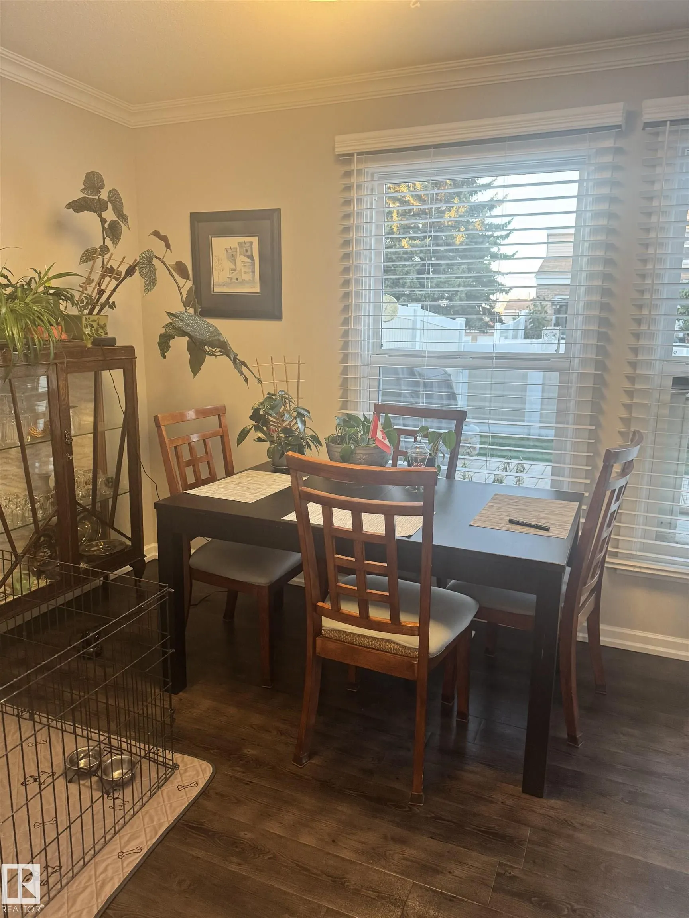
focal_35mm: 24
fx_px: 637
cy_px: 459
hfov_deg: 56.8
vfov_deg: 71.6
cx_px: 344
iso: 200
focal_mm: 6.76
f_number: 1.78
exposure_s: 1/60
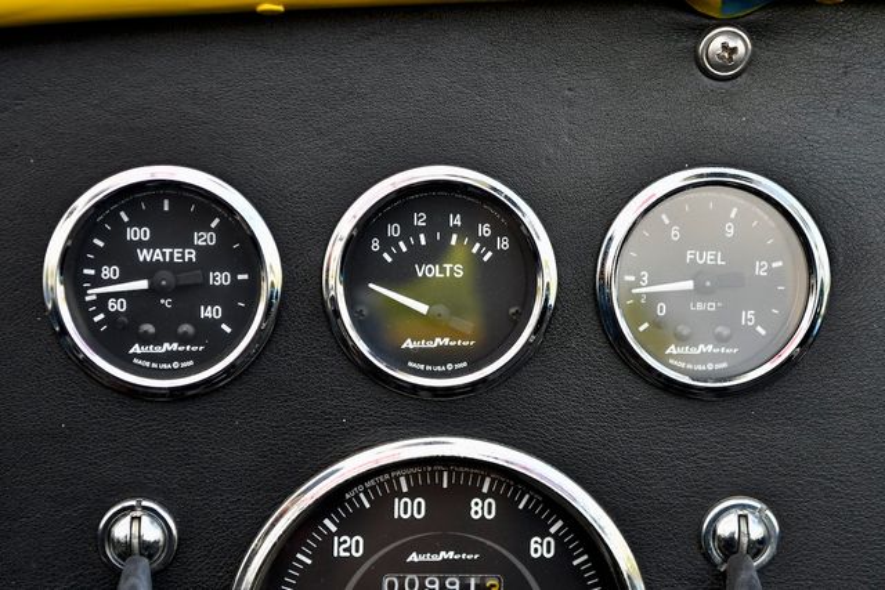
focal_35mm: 78
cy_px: 295
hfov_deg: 26.0
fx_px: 1918
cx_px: 442
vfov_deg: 17.5
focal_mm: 52
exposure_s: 1/250
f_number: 5
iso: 400
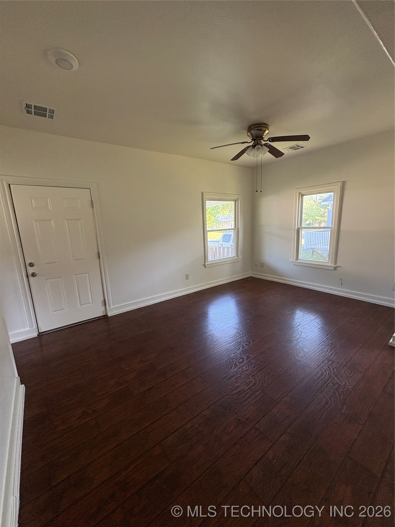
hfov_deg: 85.7
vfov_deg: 102.1
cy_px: 264
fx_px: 213
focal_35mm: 14
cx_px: 198
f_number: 2.2
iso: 250
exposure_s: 1/63
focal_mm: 2.22
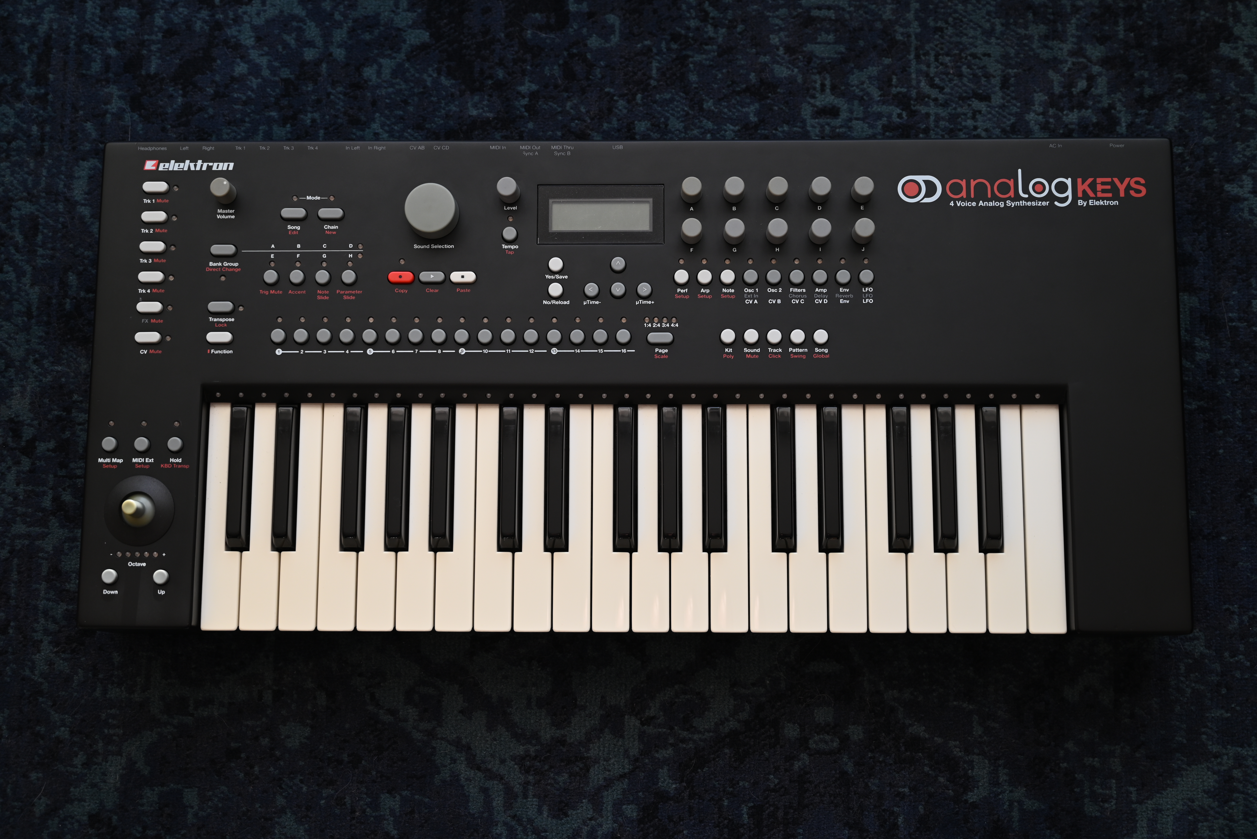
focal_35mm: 46
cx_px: 628
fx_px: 1607
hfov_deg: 42.7
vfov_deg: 29.3
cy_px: 420
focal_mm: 46
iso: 220
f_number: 4
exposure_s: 1/250
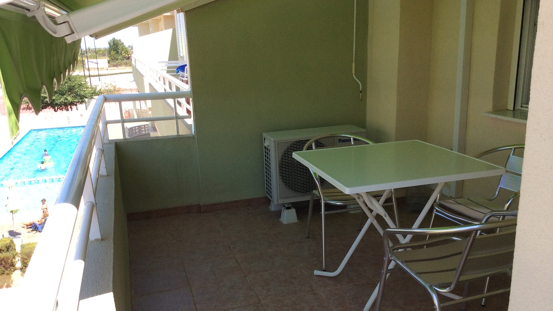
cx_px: 277
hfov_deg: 55.3
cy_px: 187
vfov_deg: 32.7
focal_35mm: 36
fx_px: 528
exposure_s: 1/622
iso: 32
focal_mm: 3.3
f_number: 2.4
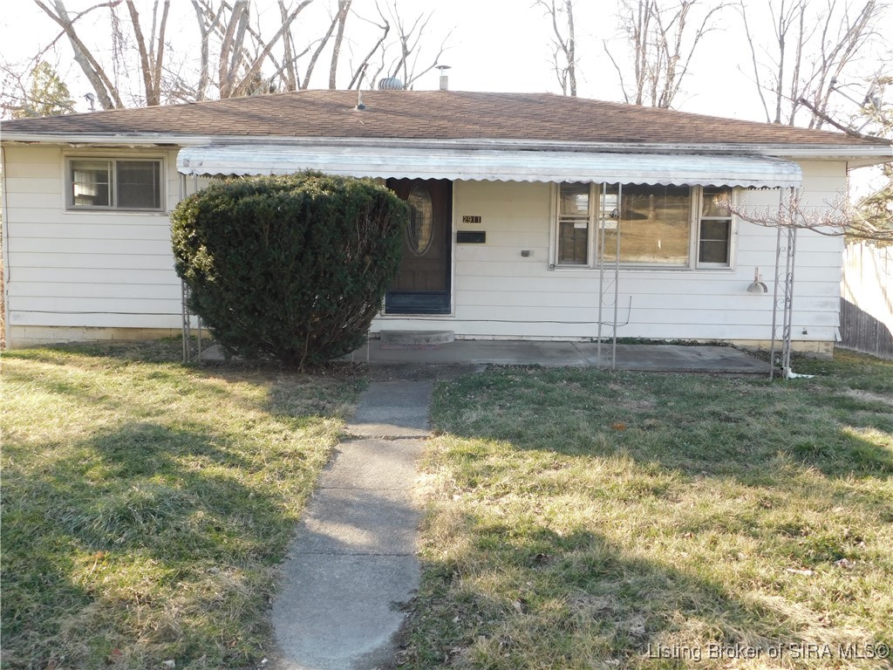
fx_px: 929
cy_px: 335
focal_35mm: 36
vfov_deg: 39.7
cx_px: 446
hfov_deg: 51.4
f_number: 3.5
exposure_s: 1/160
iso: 125
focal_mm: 6.3
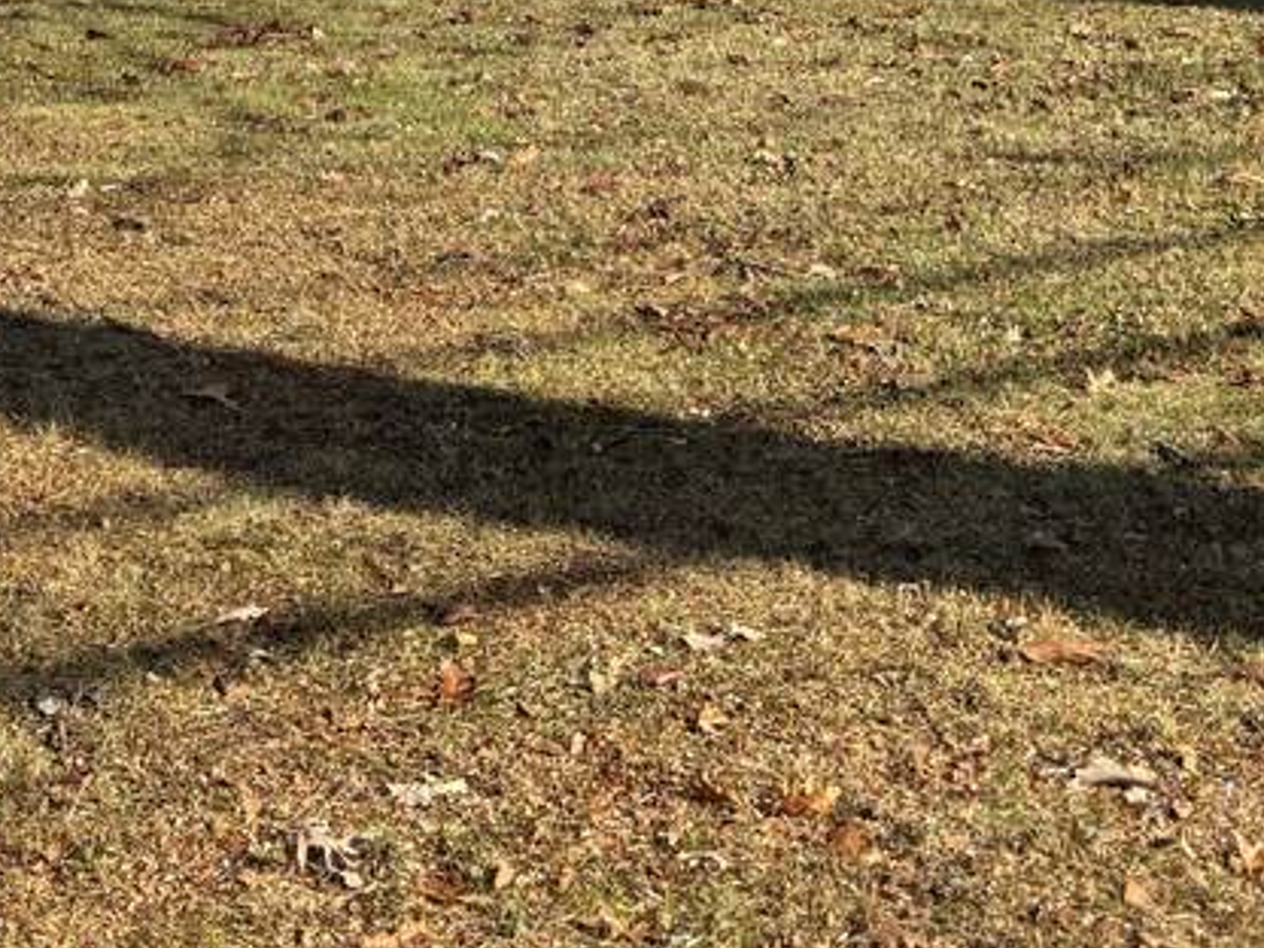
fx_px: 2921
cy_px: -477
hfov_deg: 23.7
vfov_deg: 16.7
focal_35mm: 80
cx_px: 103
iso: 50
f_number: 1.6
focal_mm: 5.96
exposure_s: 1/2062
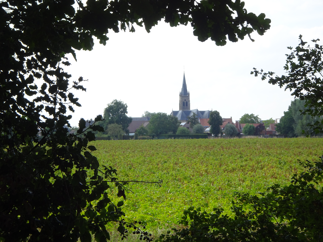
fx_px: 1045
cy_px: 121
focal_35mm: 112
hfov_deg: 17.6
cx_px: 162
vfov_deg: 13.2
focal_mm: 19.1
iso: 80
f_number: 5.6
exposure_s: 1/250
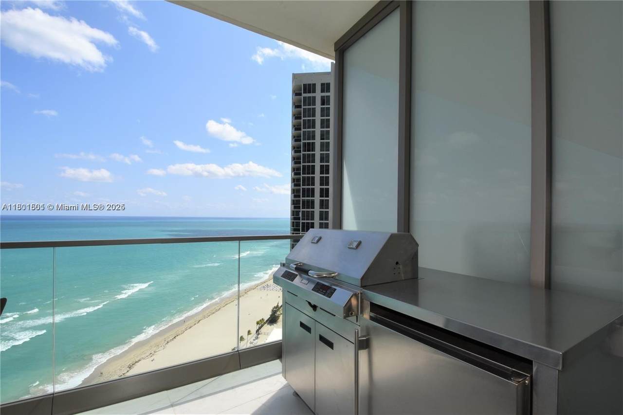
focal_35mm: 15
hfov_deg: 100.4
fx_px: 260
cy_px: 208
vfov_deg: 77.3
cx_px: 312
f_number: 14
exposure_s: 1/250
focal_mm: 10
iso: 200
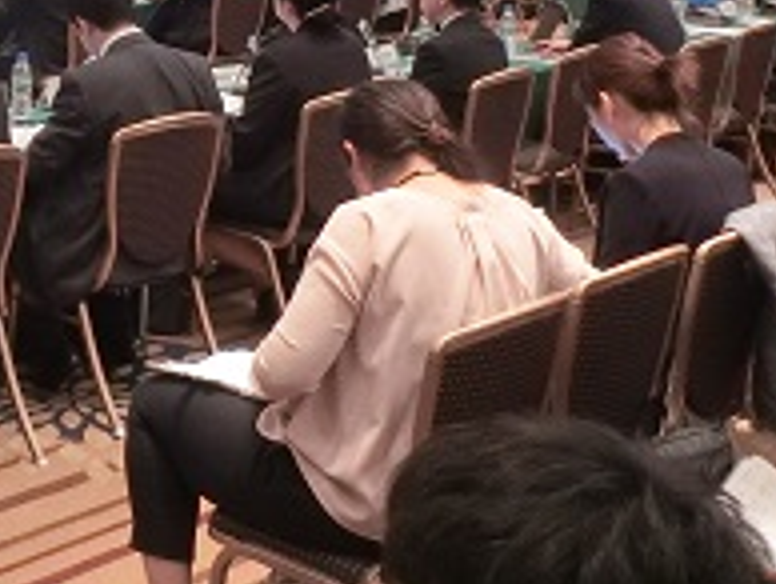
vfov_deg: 19.9
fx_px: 1616
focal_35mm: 72
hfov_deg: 25.4
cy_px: 20
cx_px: -36
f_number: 3.5
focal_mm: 4.5
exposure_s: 1/30
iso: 640
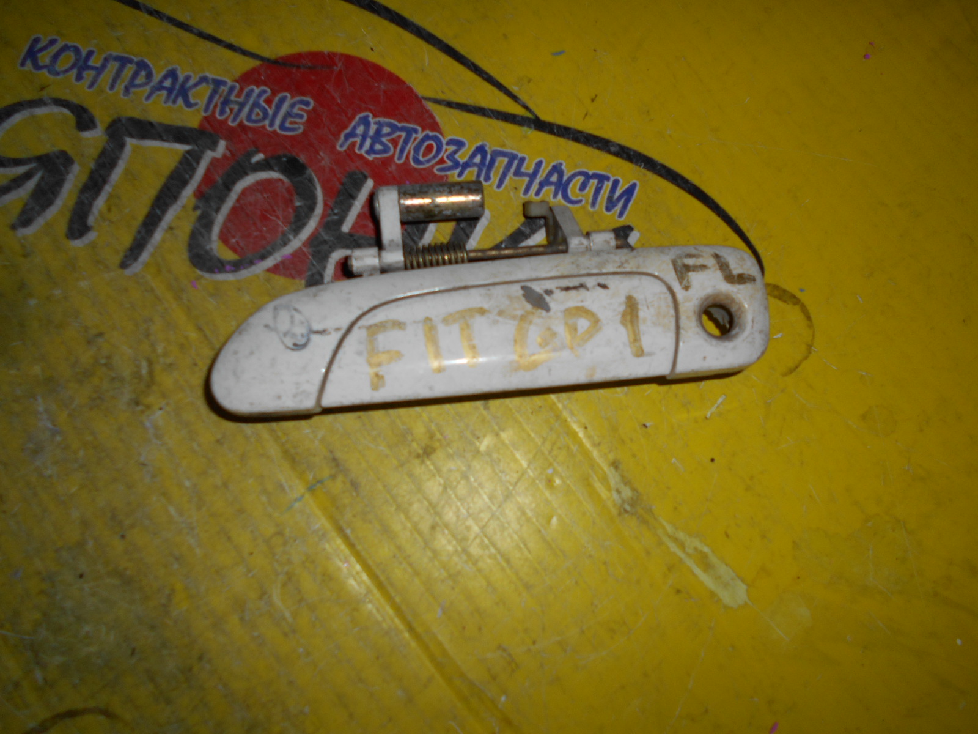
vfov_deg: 53.1
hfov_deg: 67.3
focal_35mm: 26
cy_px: 367
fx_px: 735
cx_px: 489
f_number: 3.2
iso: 80
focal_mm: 4.6
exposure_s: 1/25
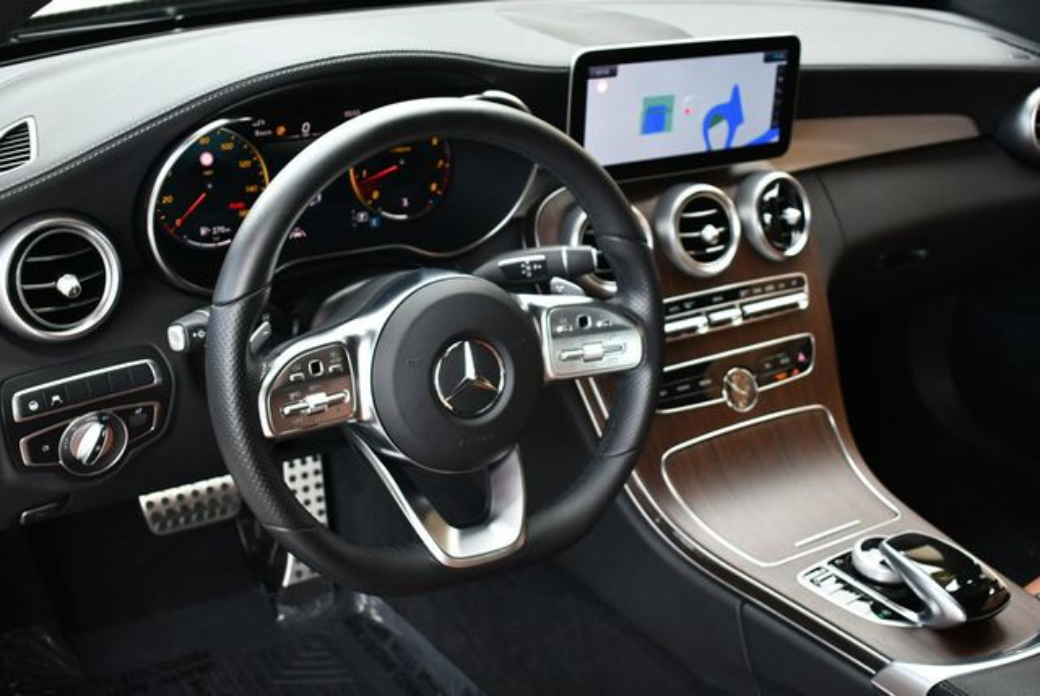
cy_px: 348
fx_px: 1330
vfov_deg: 29.3
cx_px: 520
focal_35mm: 46
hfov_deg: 42.7
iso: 800
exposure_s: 1/250
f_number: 3.8
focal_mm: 23
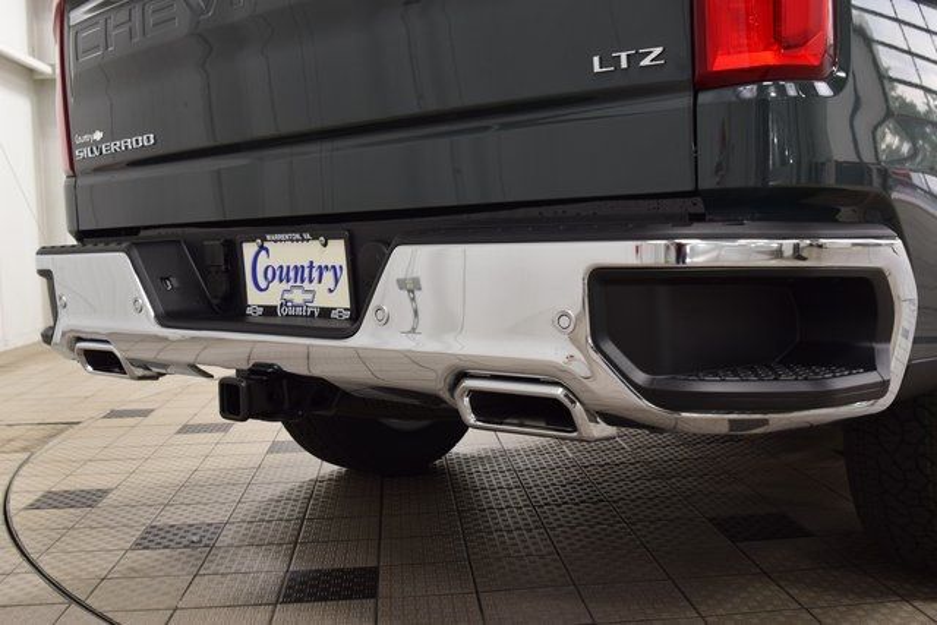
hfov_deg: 53.1
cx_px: 468
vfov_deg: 36.9
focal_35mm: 36
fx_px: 937
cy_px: 312
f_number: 6.3
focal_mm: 24
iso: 640
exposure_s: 1/15
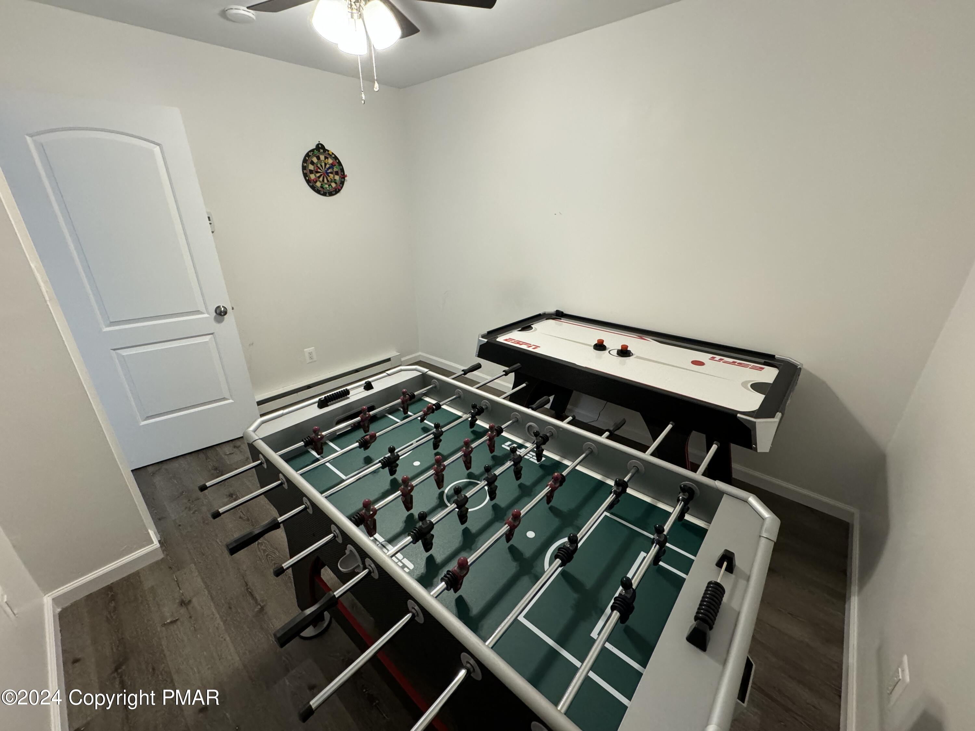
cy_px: 366
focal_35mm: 14
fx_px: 394
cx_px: 488
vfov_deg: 85.7
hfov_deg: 102.1
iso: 320
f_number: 2.2
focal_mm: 2.22
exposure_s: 1/60
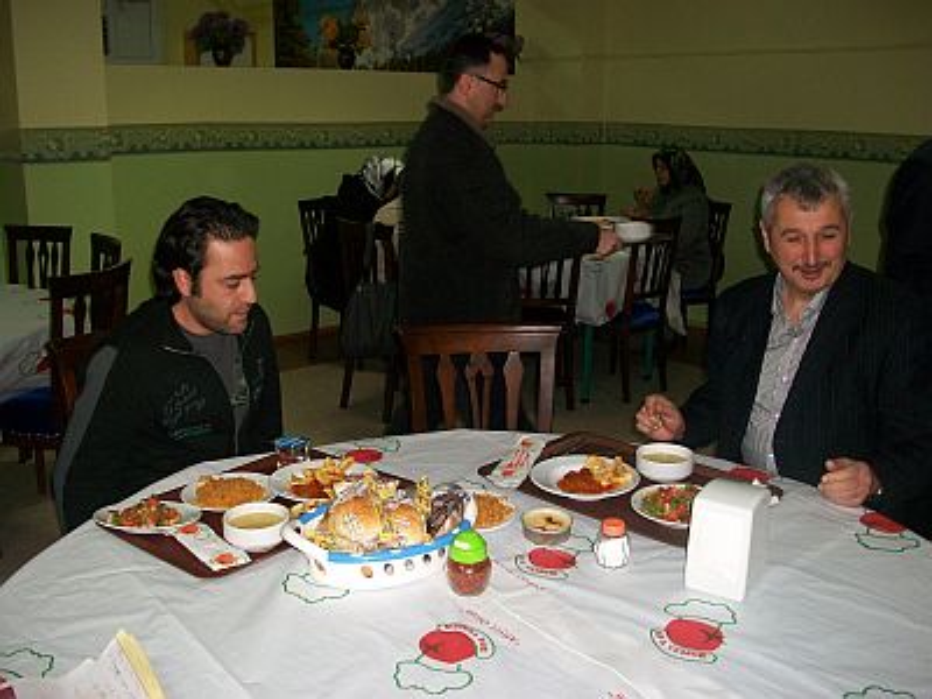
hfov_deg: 54.0
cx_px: 466
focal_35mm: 34
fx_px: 915
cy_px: 350
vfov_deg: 41.8
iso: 120
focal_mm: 5.7
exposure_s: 1/60
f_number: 2.8
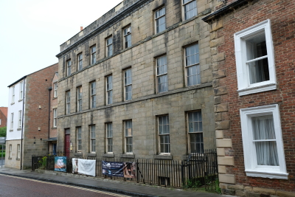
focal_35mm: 35
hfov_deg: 54.4
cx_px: 148
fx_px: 287
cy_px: 98
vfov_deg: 37.9
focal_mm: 23
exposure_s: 1/160
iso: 200
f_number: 4
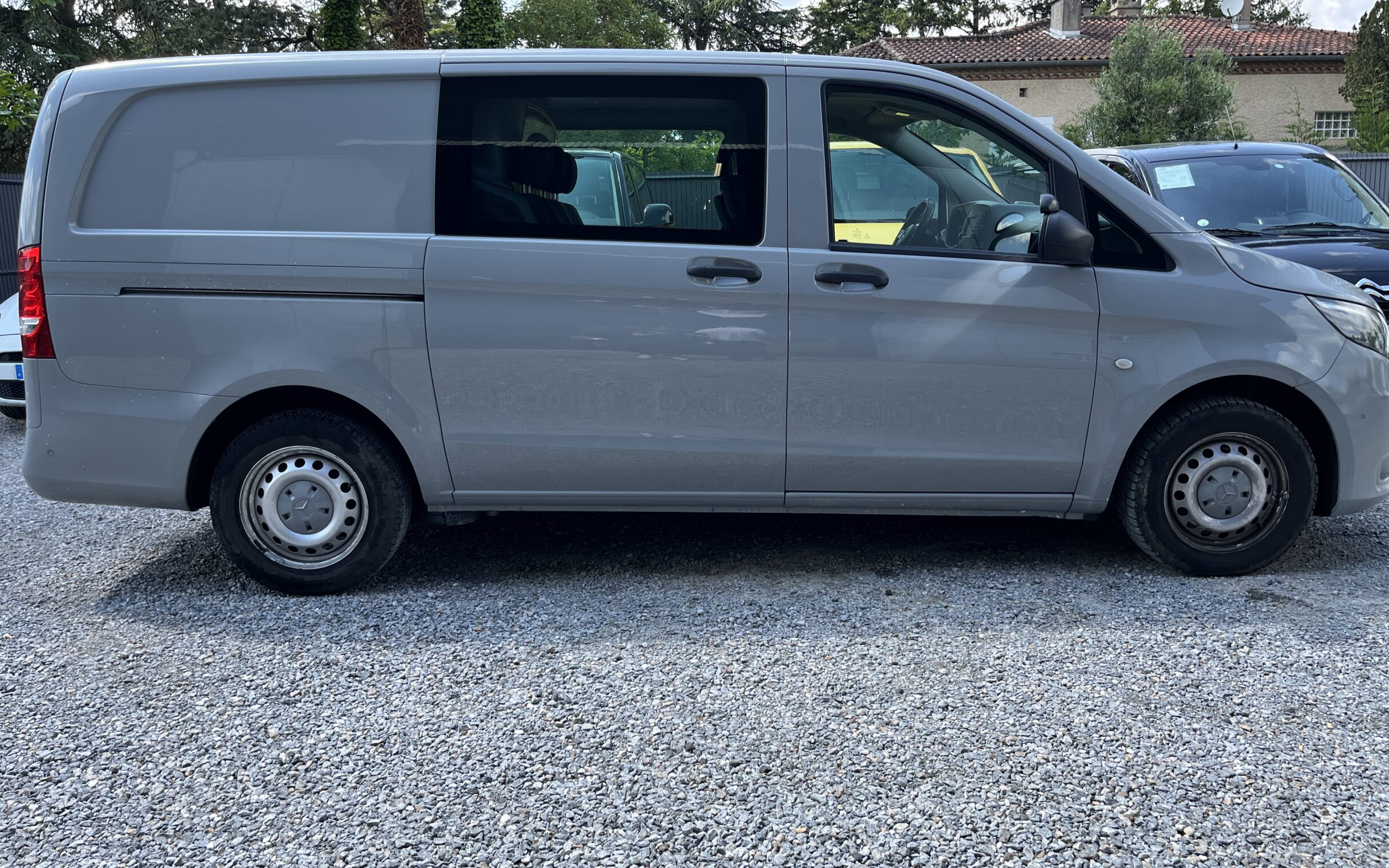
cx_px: 704
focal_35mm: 29
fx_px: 1098
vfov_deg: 43.2
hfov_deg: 64.6
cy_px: 436
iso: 50
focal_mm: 5.1
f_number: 1.6
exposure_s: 1/816
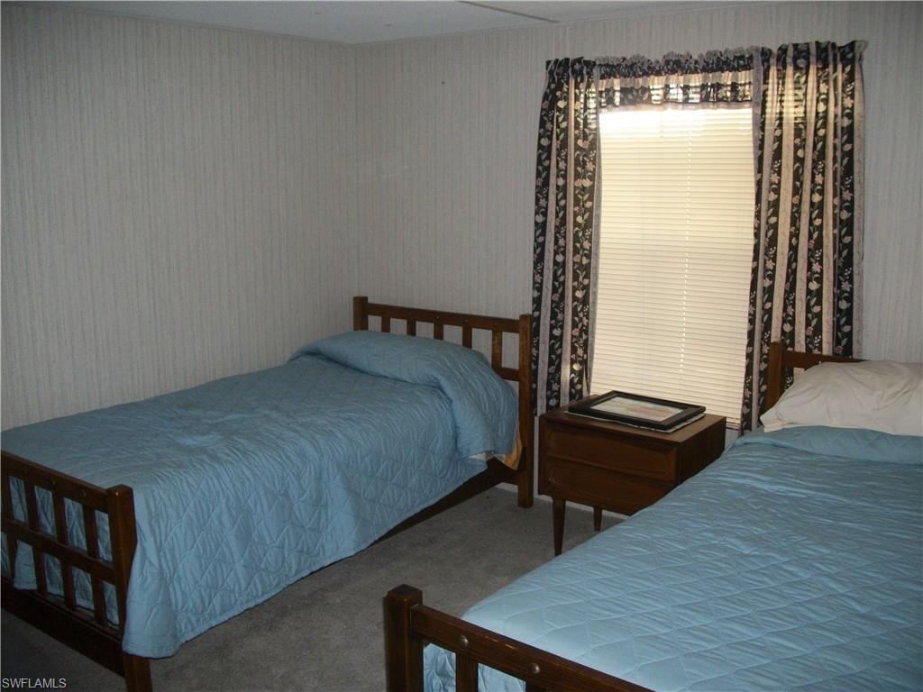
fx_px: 853
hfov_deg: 56.8
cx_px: 462
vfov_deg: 44.2
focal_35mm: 32
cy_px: 346
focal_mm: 5.7
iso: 160
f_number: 2.9
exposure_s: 1/30
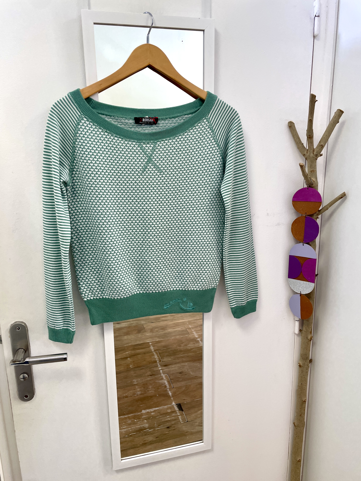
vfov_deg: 67.3
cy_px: 240
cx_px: 180
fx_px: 362
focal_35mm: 26
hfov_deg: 53.1
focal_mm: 4.2
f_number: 1.6
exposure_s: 1/100
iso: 64
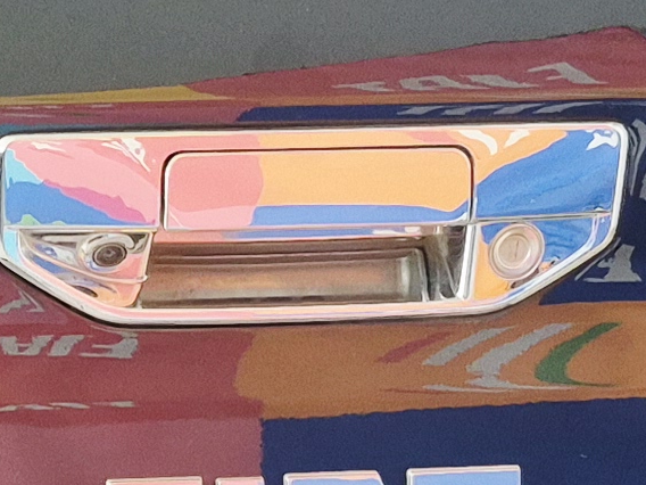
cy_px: 665
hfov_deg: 12.1
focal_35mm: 162
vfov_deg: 9.0
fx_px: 3023
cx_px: 2
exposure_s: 1/180
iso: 160
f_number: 1.8
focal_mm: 5.4
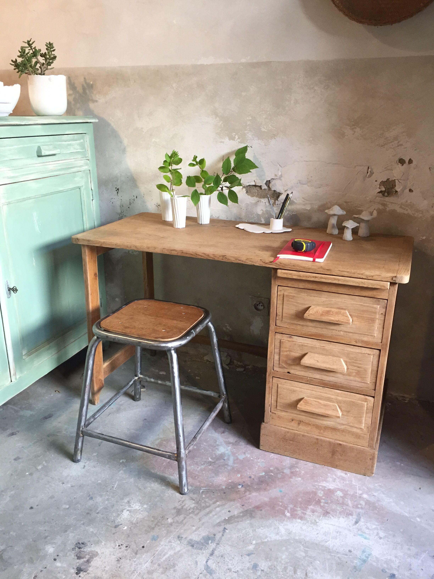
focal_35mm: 29
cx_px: 217
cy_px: 290
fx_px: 485
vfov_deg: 61.7
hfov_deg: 48.2
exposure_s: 1/33
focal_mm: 4.15
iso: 125
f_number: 2.2
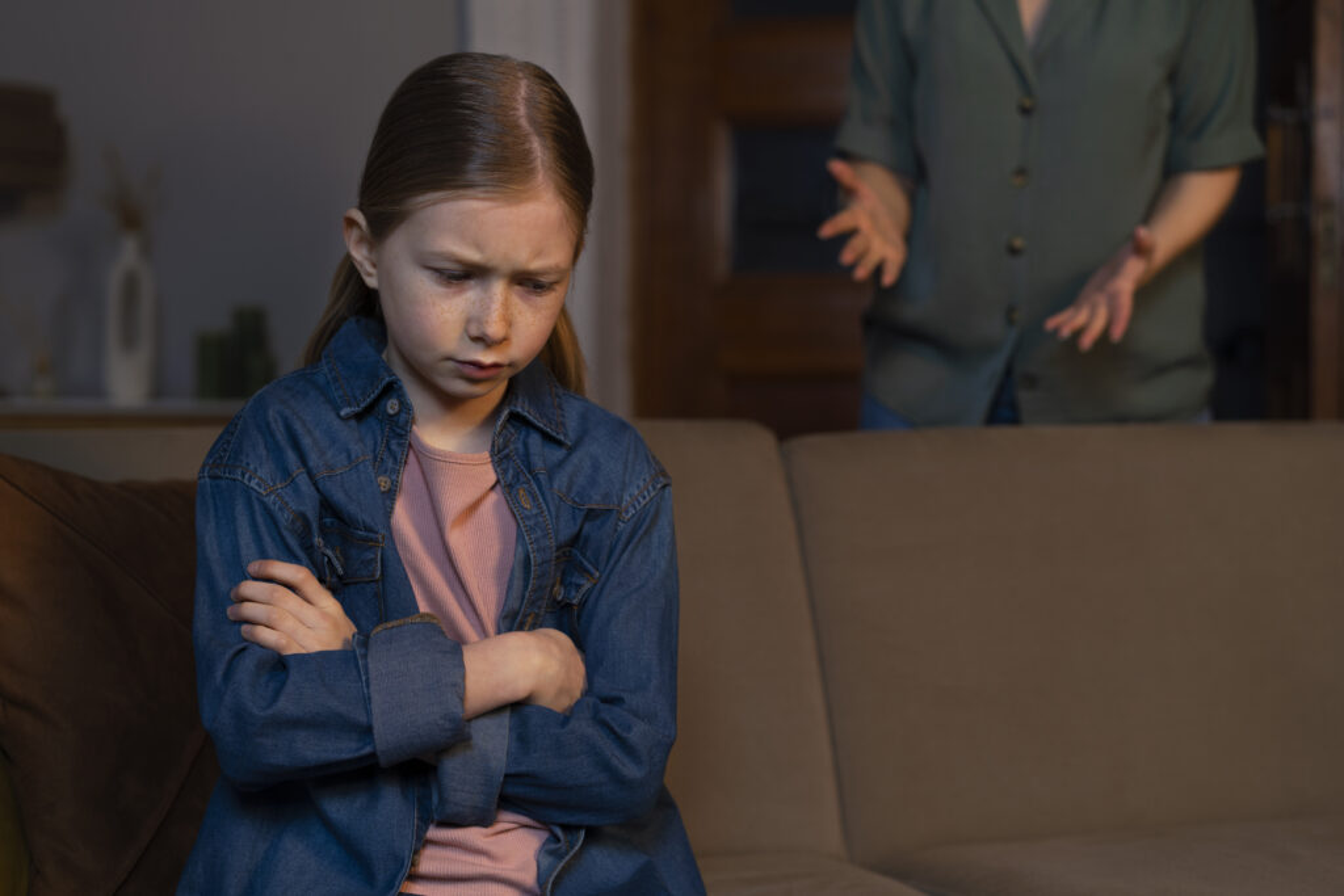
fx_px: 2053
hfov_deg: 36.2
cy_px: 448
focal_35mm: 55
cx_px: 672
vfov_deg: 24.6
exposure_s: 1/160
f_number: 3.2
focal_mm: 55
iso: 320
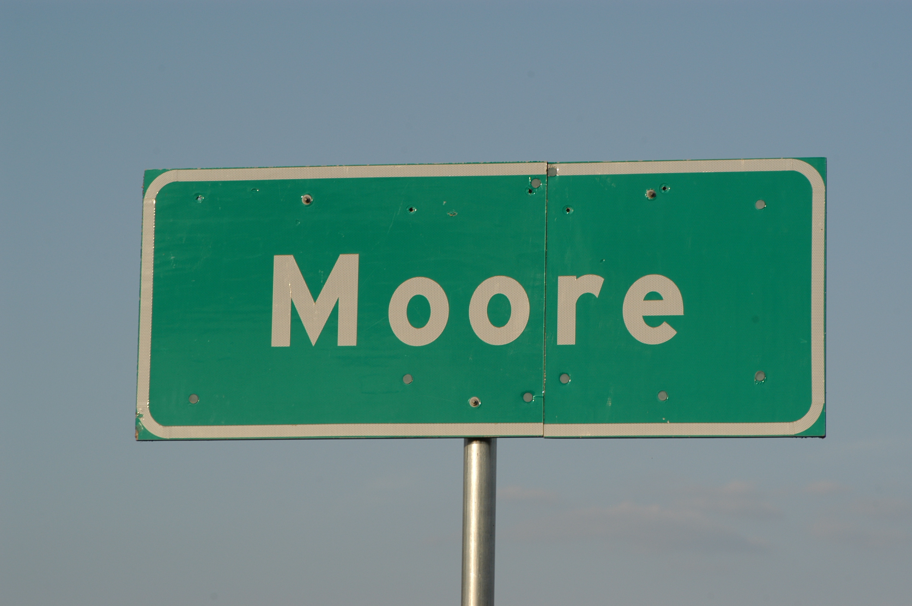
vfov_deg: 8.7
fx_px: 3985
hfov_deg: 13.1
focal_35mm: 158
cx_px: 456
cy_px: 303
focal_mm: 105
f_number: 6.3
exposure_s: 1/640
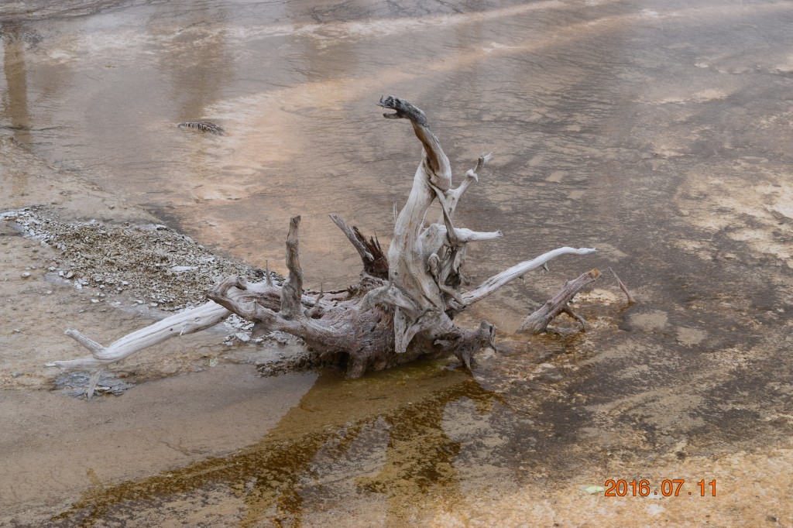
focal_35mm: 82
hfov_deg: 24.6
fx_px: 1817
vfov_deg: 16.5
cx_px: 396
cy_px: 264
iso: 400
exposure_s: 1/320
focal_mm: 55
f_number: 10
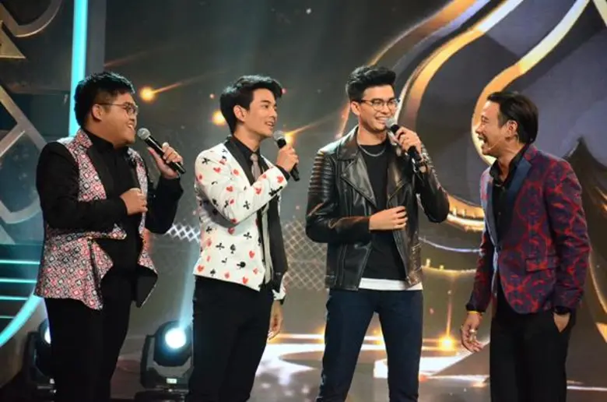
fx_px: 3532
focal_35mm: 210
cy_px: 201
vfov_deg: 6.5
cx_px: 304
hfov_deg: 9.8
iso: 5000
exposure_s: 1/320
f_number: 5.6
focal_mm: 140
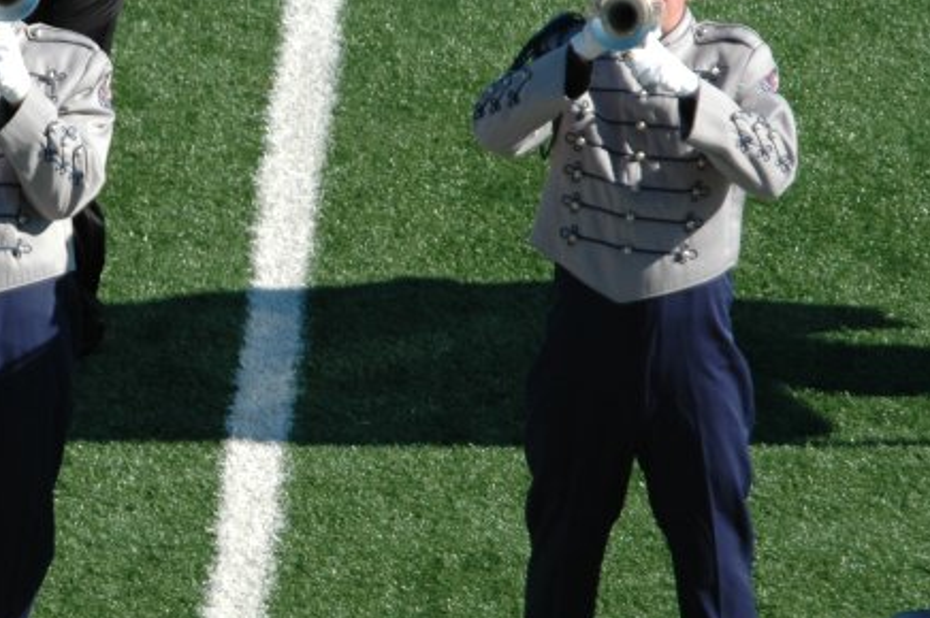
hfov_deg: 2.5
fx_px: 21322
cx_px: 226
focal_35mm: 826
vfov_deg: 1.7
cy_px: 190
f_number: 5.6
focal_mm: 300
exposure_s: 1/640
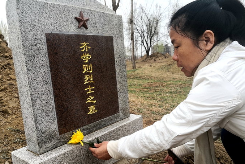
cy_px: 95
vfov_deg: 44.8
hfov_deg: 63.7
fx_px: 197
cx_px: 125
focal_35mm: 29
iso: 50
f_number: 1.6
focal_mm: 3.95
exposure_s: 1/504
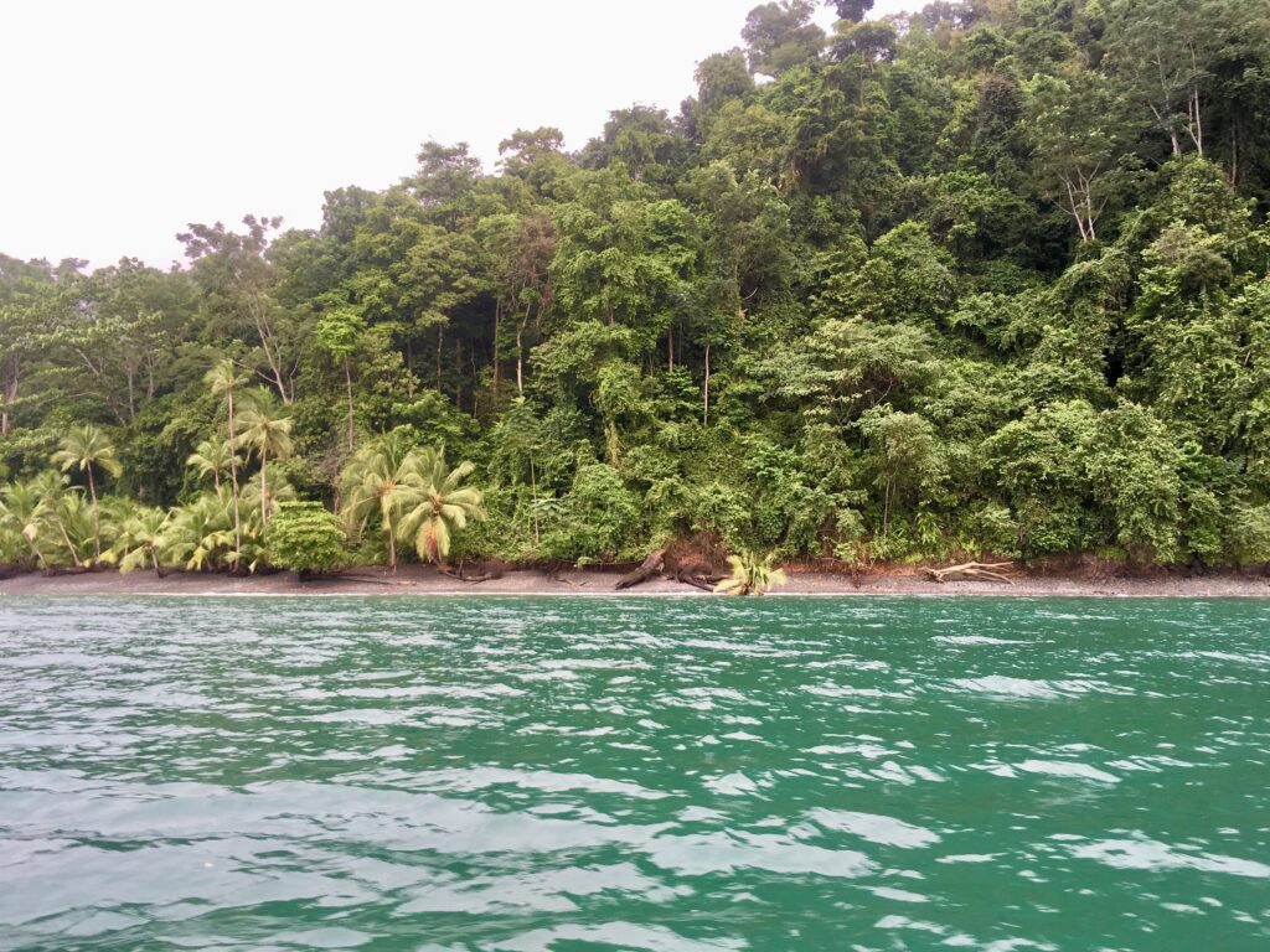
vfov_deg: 48.2
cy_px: 476
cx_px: 635
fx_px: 1064
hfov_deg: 61.7
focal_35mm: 29
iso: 25
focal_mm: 4.15
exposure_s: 1/120
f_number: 2.2
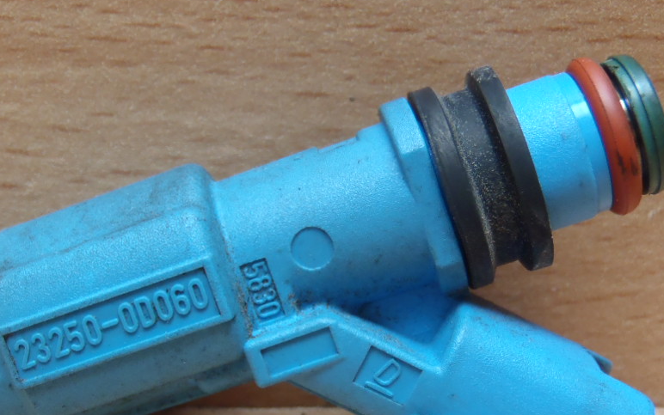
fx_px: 1177
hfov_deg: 31.1
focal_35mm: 65
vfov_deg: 19.9
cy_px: 310
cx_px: 193
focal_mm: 6.64
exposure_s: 1/25
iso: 200
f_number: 4.7
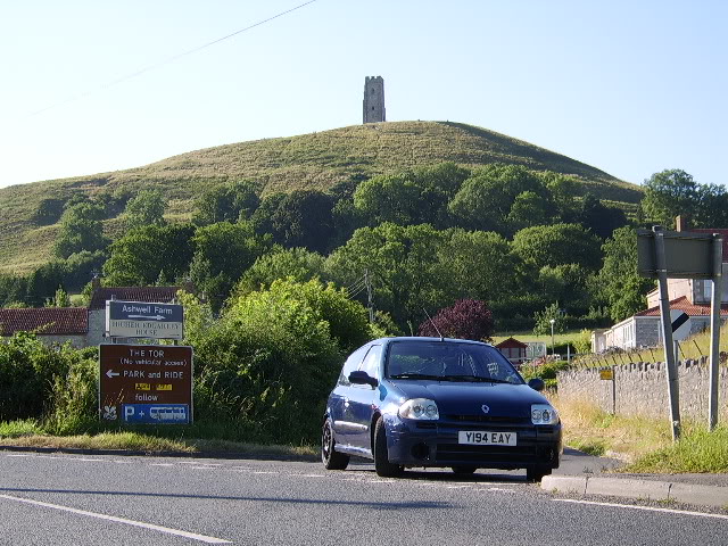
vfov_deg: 23.7
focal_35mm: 62
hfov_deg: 31.2
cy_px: 273
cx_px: 364
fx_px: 1304
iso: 71
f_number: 5.6
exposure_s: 1/192
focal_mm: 16.25
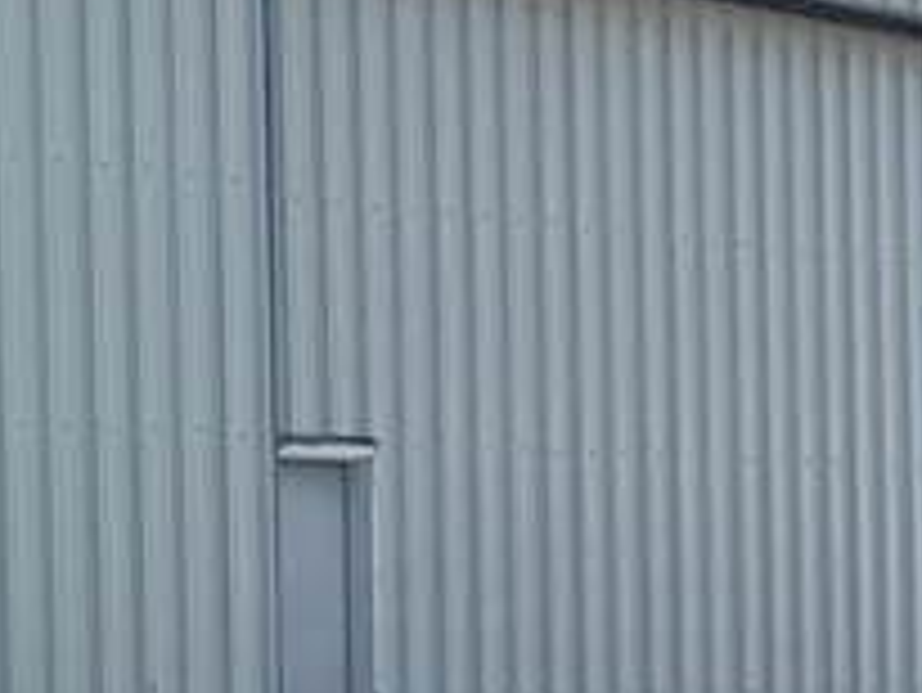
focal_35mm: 150
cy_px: 810
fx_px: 3998
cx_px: -1857
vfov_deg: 9.8
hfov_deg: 9.9
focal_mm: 6.76
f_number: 1.78
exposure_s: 1/3953
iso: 80
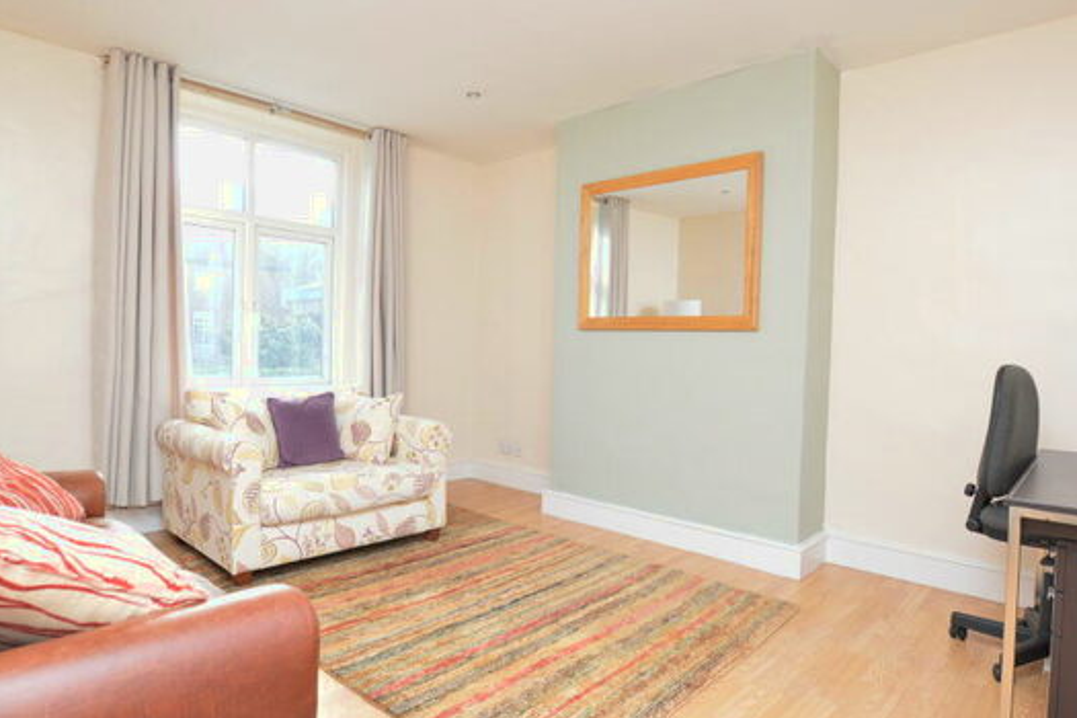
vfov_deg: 61.9
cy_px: 361
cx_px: 517
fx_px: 598
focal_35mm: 20
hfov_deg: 83.9
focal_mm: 10
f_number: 5.6
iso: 400
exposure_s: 1/125
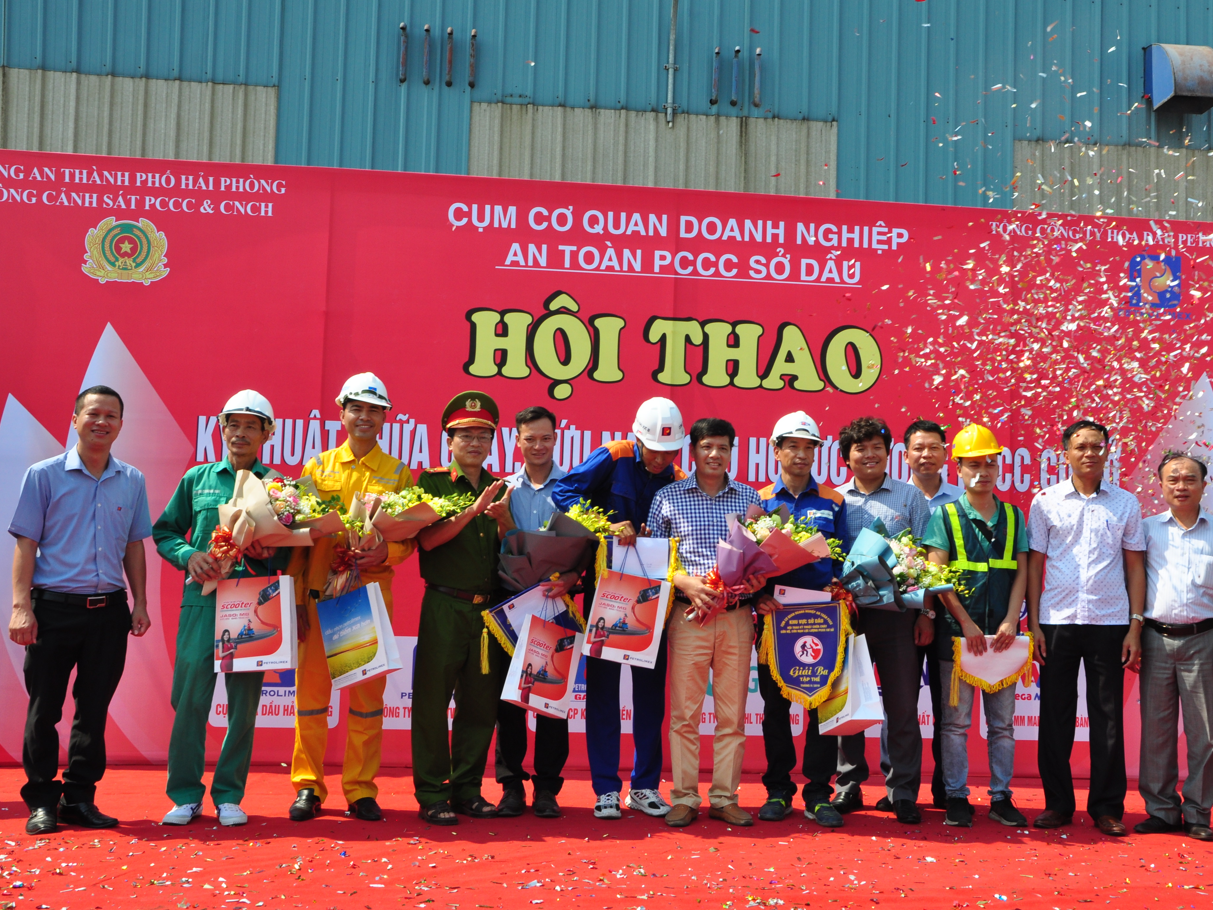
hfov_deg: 45.1
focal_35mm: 42
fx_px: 1456
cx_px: 696
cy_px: 455
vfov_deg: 34.7
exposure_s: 1/200
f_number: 13
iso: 320
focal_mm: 25
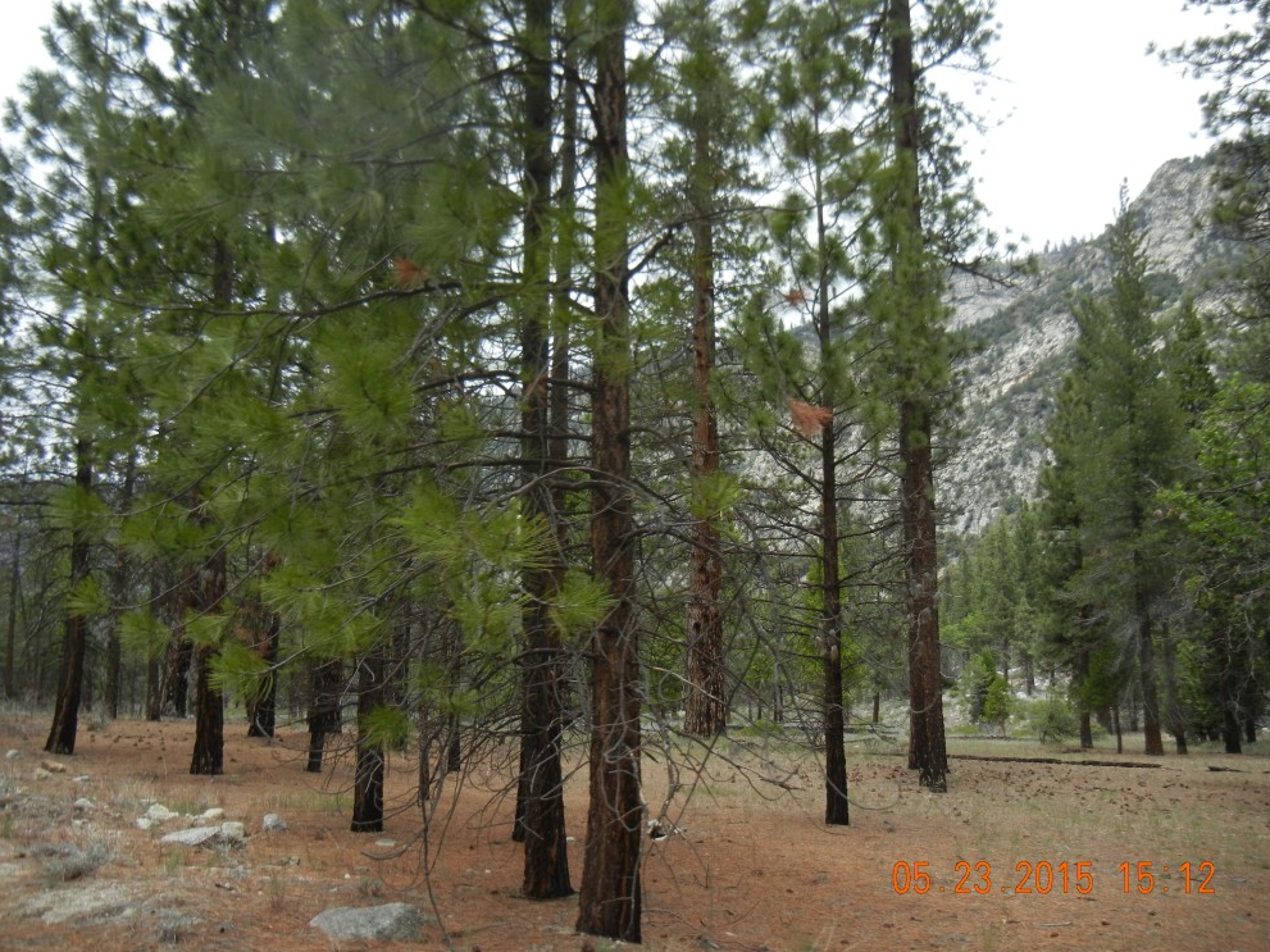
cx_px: 639
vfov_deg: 45.4
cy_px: 488
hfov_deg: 58.4
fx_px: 1137
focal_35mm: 31
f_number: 3.5
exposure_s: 1/800
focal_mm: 5.4
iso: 160
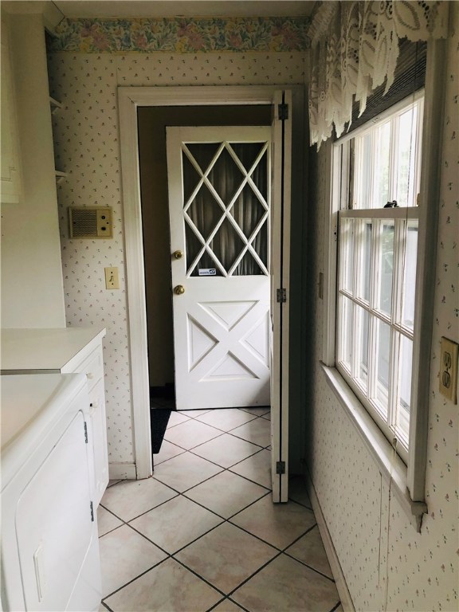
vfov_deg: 63.4
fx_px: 495
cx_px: 230
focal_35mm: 28
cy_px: 306
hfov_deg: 49.7
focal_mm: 3.99
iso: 40
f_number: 1.8
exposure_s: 1/20
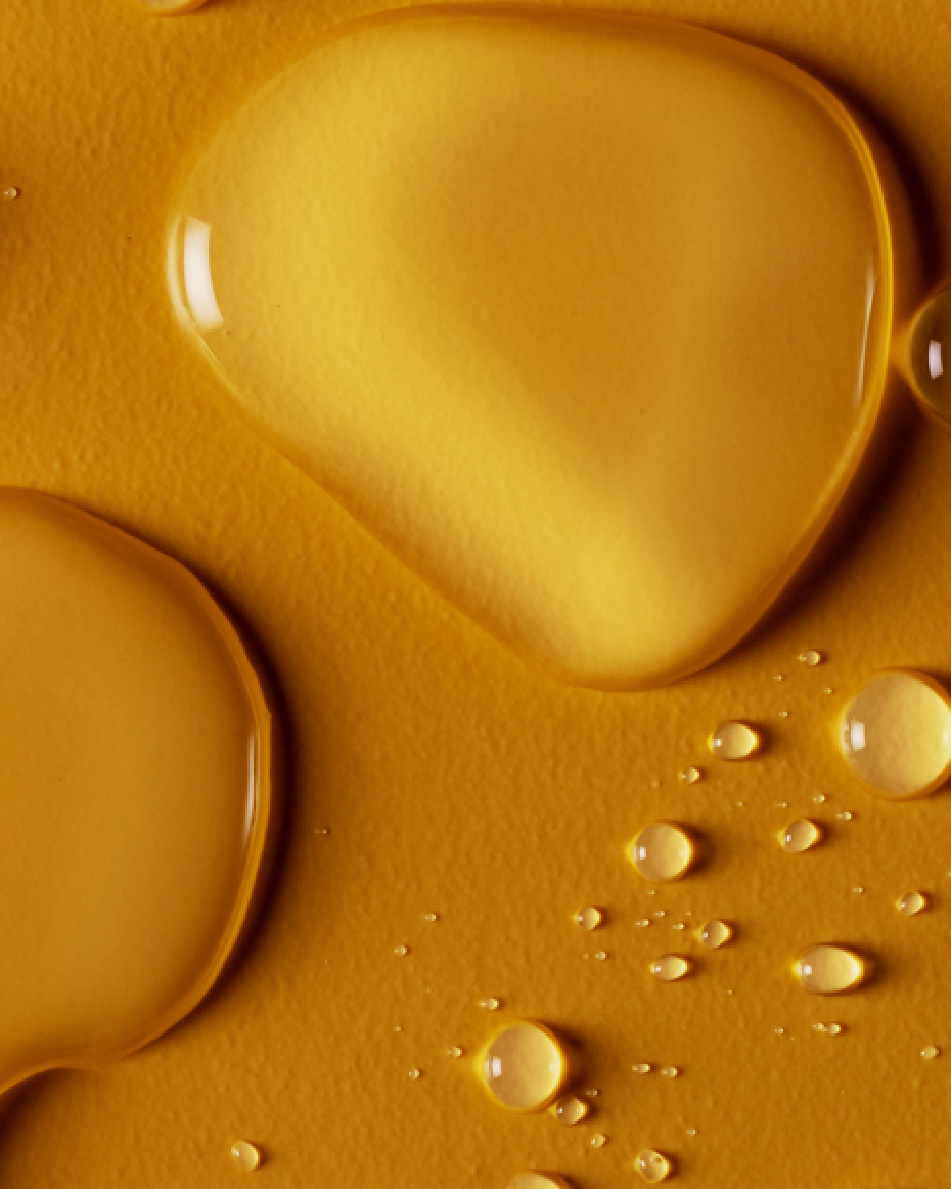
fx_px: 8512
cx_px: -6
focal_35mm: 242
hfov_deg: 6.4
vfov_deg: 8.0
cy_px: 802
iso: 200
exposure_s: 1/160
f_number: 8
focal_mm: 60
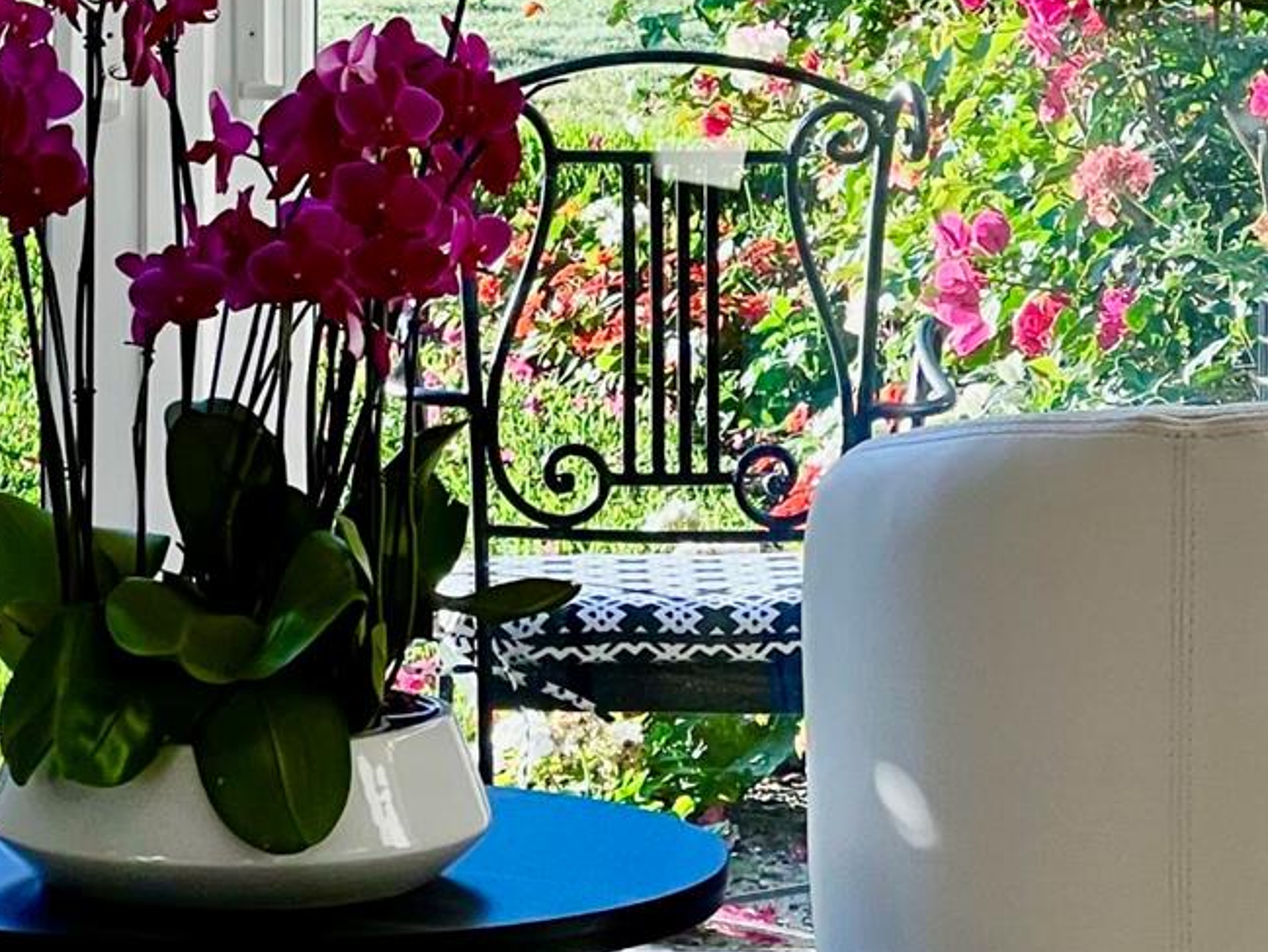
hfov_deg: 8.1
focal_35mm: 243
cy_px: 6
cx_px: 301
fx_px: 8903
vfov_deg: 6.1
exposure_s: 1/120
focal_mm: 9
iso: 80
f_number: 2.8
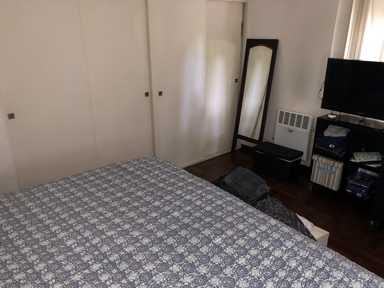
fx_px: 311
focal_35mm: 28
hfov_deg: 63.4
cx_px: 192
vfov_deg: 49.7
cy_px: 144
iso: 80
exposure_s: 1/12
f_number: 1.8
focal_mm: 4
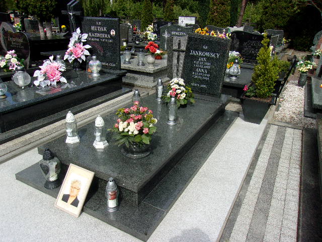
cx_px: 161
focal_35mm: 27
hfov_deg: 65.3
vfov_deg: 51.4
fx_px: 251
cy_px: 121
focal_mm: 4.9
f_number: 10.4
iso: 80
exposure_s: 1/110
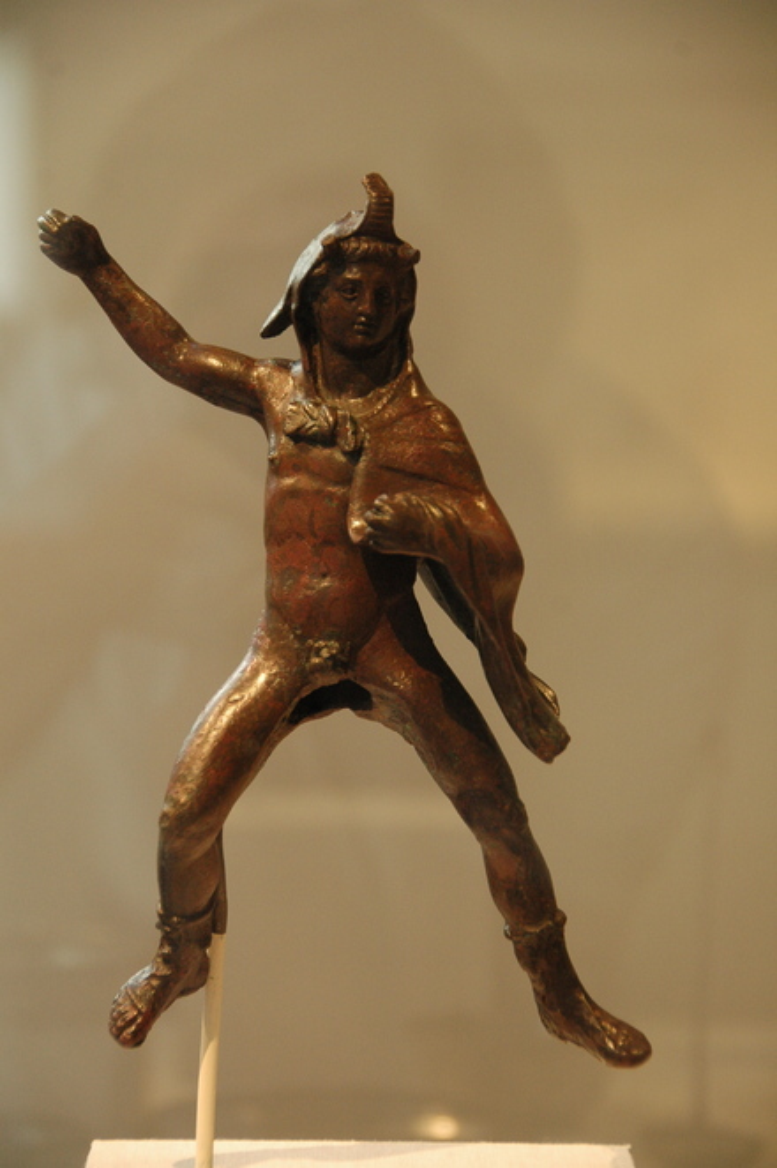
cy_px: 584
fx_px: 5104
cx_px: 388
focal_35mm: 158
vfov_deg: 13.0
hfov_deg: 8.7
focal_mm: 105
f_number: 5.6
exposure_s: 1/25
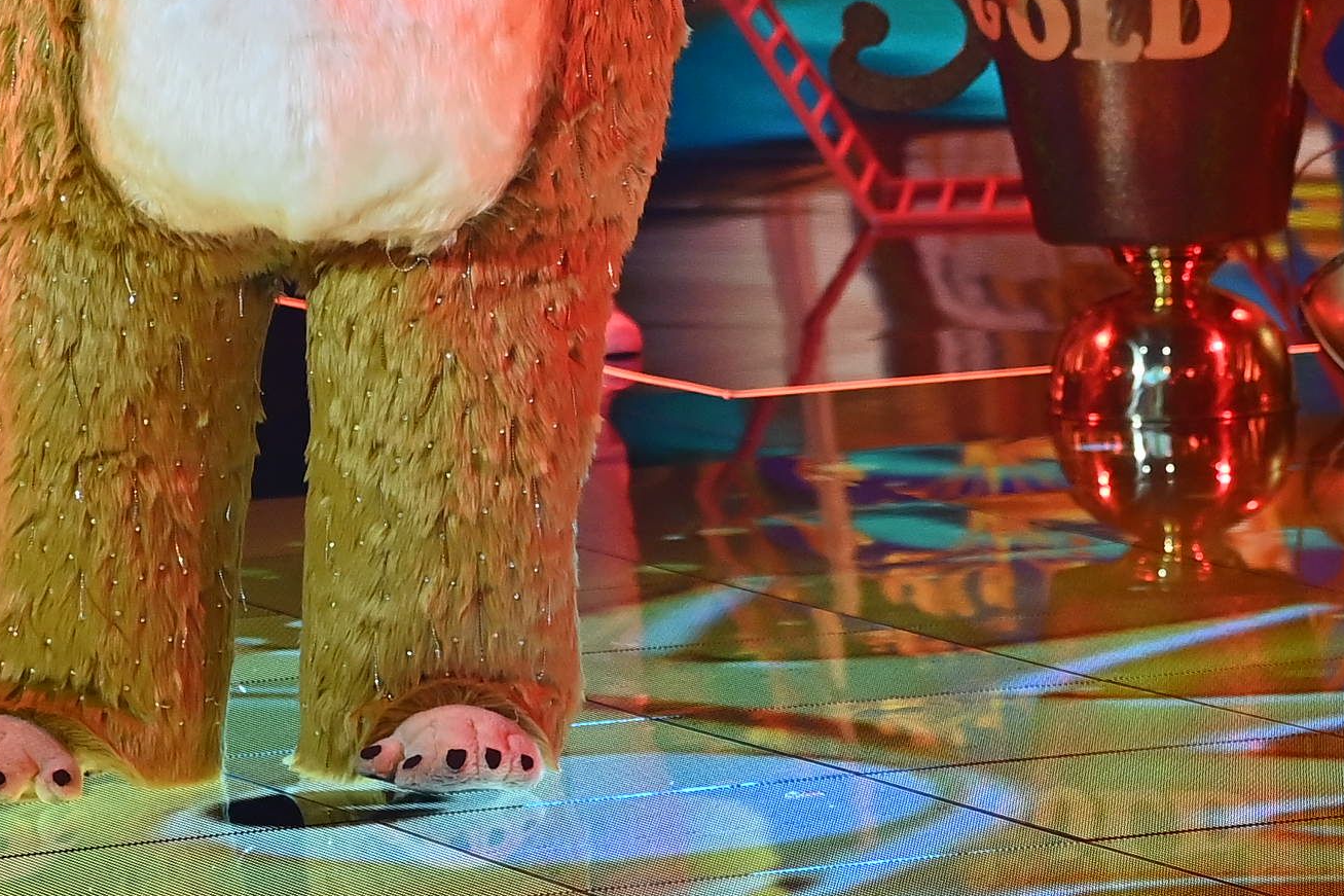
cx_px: 457
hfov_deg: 7.0
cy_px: -320
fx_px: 10974
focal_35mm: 294
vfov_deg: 4.7
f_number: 2.8
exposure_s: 1/320
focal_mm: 92
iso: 2000
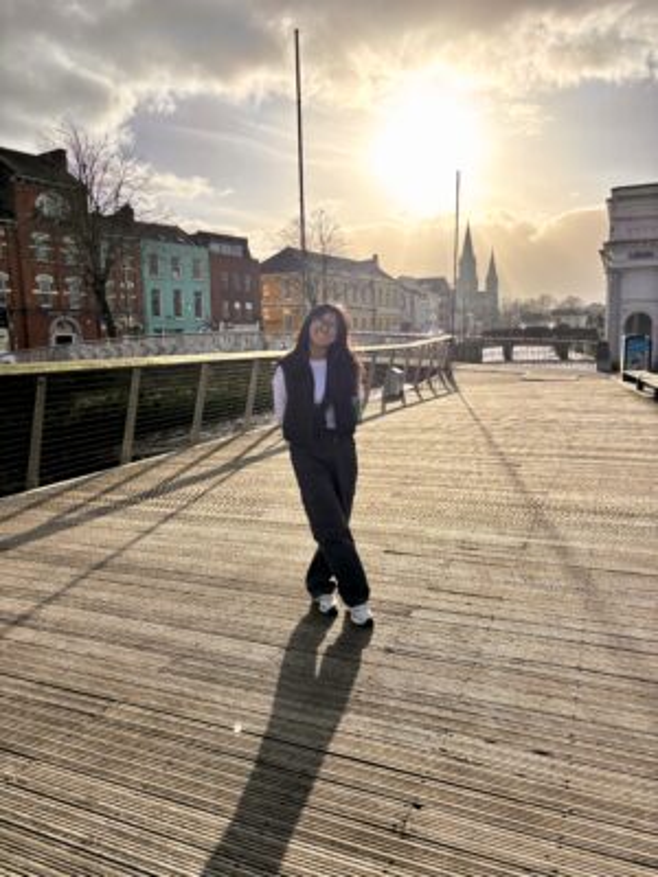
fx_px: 659
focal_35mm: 26
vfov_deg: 67.3
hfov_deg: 53.1
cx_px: 329
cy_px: 438
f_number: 1.6
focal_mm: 5.96
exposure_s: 1/3205
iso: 50
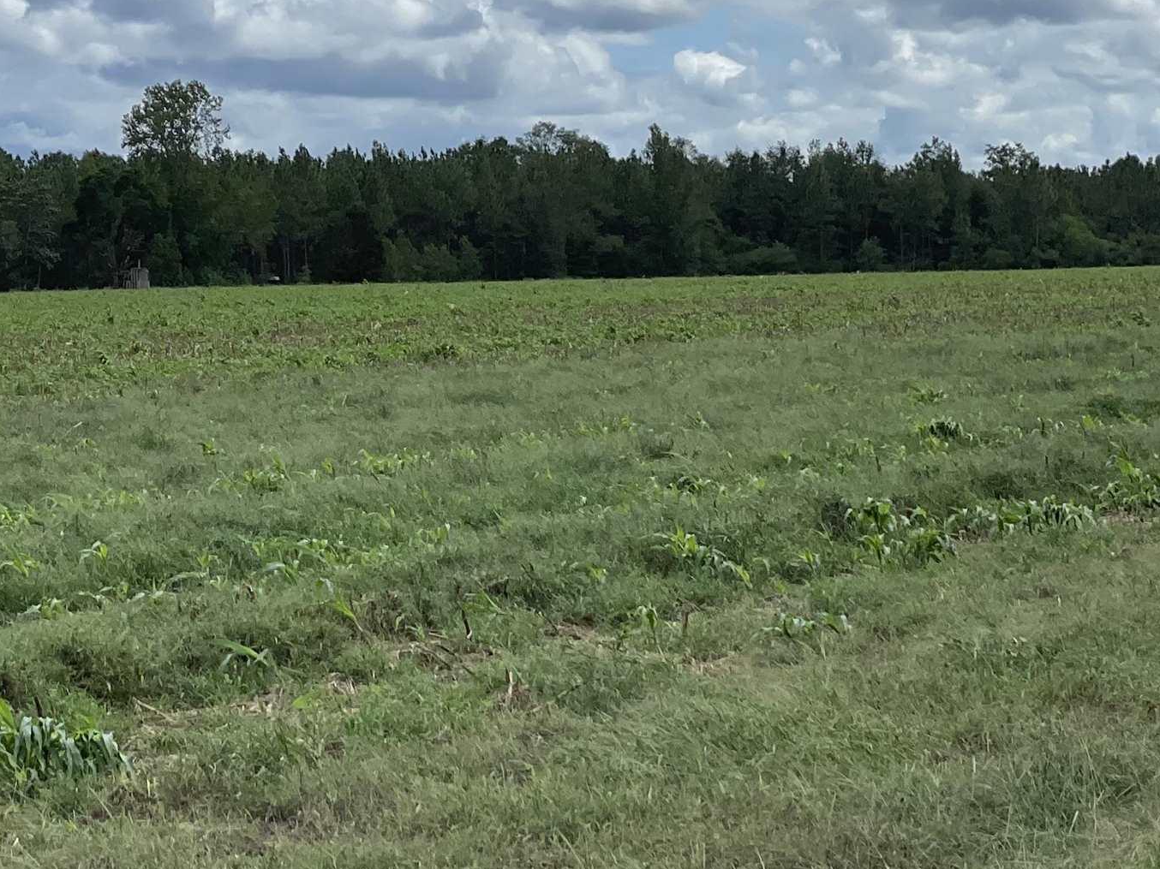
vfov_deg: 12.5
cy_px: 353
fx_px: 3954
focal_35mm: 118
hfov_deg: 16.6
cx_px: 339
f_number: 2
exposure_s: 1/3195
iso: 32
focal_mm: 6
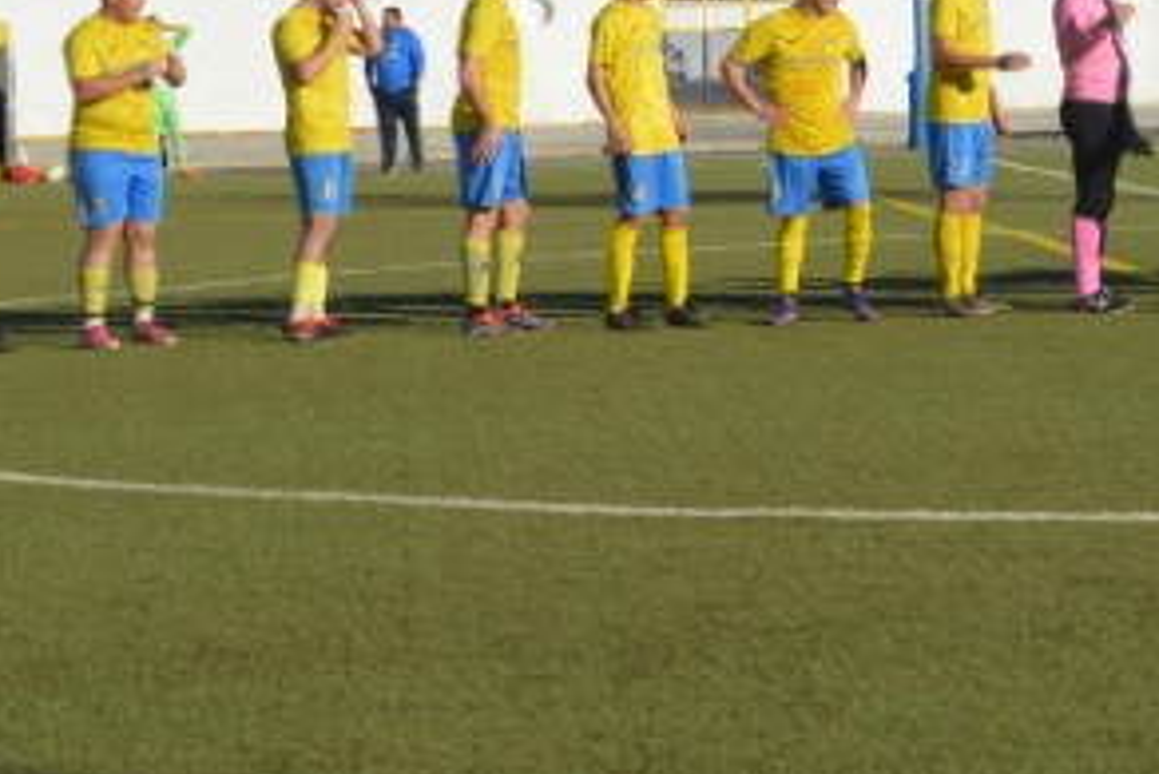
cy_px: -323
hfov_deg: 13.7
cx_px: 1266
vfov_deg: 9.1
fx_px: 4735
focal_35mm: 147
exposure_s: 1/320
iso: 100
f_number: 9
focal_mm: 28
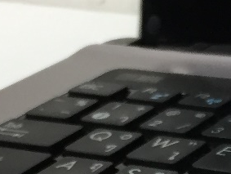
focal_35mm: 167
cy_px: 388
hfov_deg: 11.7
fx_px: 1116
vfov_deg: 8.3
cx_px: 237
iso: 100
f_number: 2.2
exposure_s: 1/33
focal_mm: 4.15
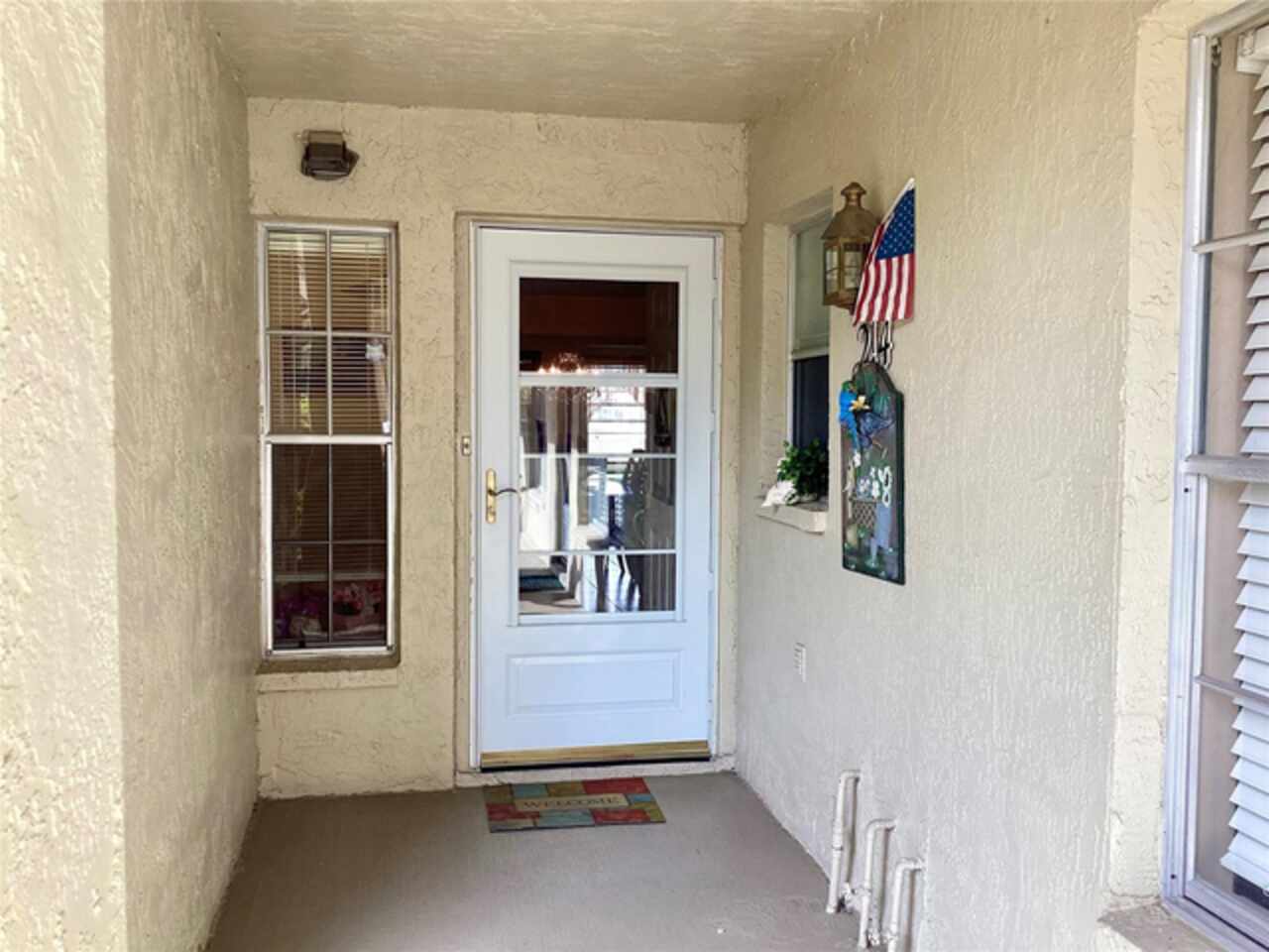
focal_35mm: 31
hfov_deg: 58.4
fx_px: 1136
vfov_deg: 45.4
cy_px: 476
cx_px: 634
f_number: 2.4
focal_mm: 3.3
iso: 32
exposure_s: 1/120
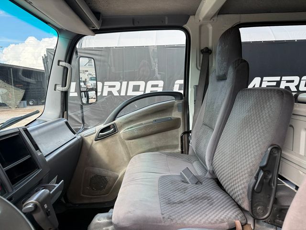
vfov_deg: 56.8
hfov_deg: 71.6
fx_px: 212
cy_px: 115
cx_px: 153
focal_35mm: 24
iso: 100
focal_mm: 6.76
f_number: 1.78
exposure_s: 1/742
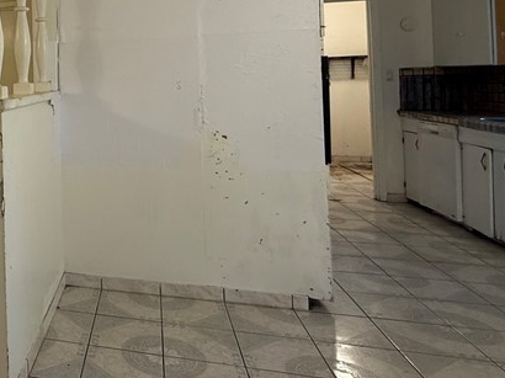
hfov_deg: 43.2
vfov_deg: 39.0
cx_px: -26
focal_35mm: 35
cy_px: 73
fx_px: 510
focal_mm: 2.22
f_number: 2.2
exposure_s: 1/60
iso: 200
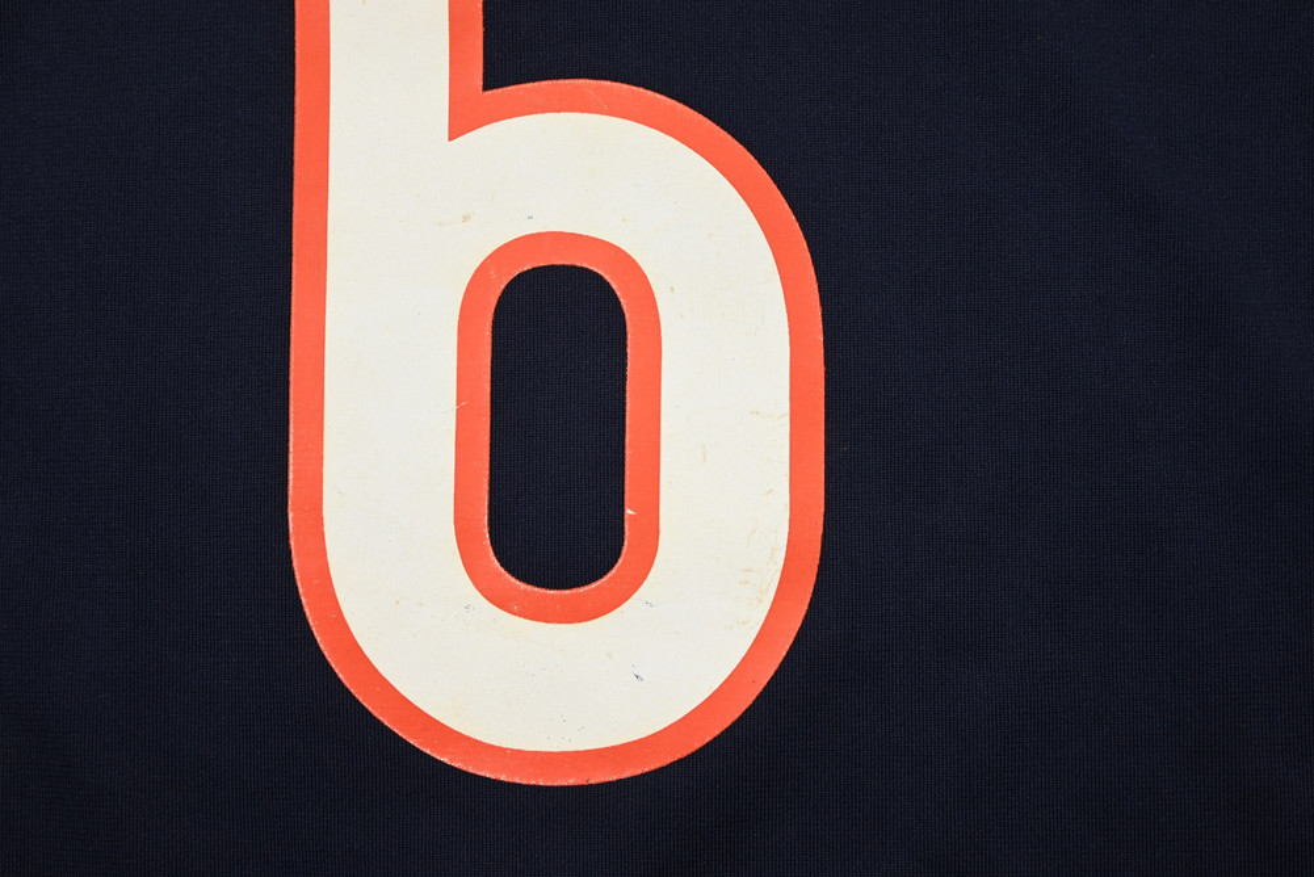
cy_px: 438
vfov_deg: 33.4
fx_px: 1460
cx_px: 657
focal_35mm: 40
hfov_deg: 48.4
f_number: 5.3
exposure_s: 1/100
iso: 200
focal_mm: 40
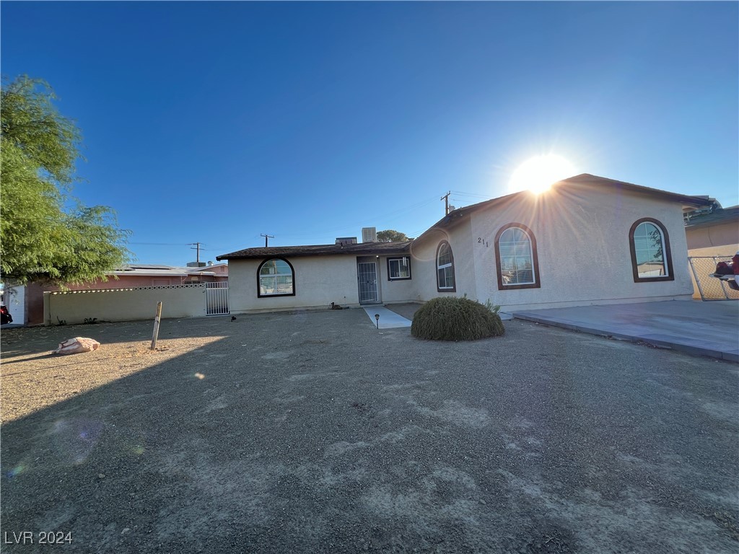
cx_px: 370
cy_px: 277
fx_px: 278
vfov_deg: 89.9
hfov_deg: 106.2
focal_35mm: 13
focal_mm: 1.57
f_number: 1.8
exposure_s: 1/673
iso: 32
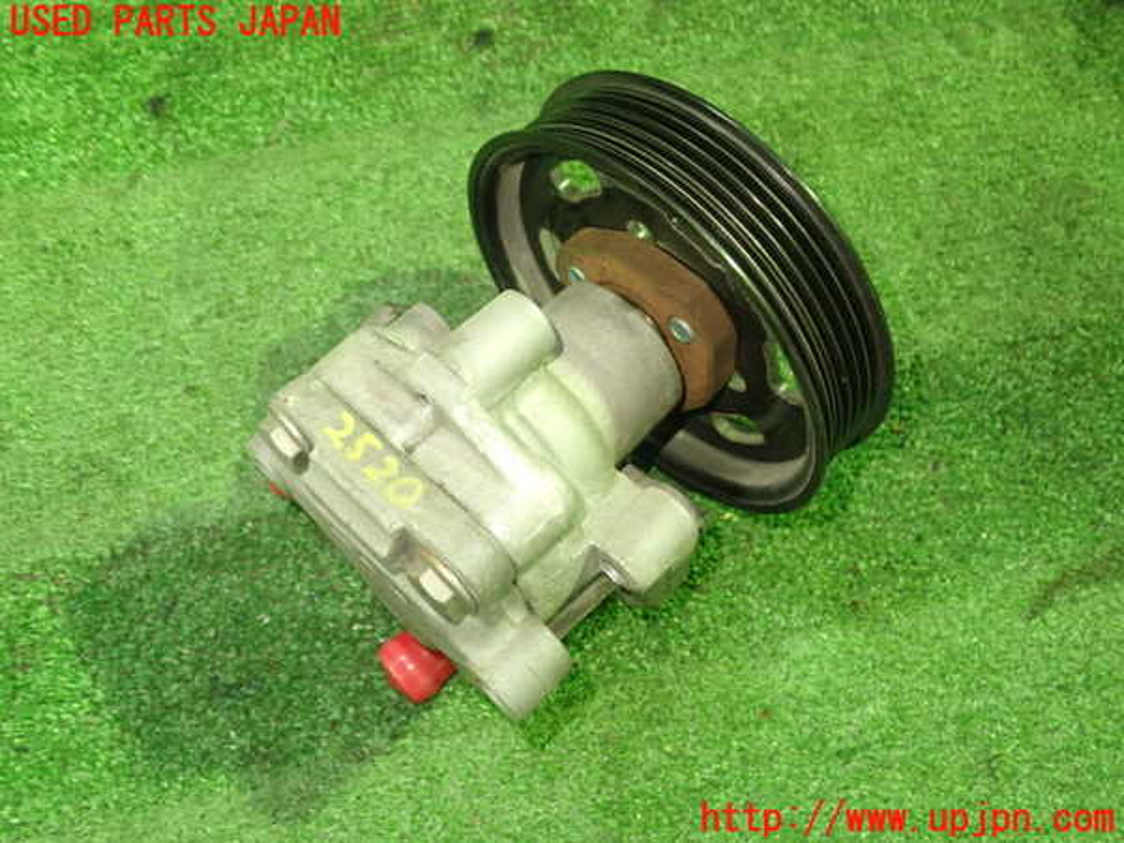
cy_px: 422
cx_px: 562
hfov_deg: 56.8
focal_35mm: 32
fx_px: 1039
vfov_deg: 44.2
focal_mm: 5.87
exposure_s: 1/30
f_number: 2.4
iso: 800
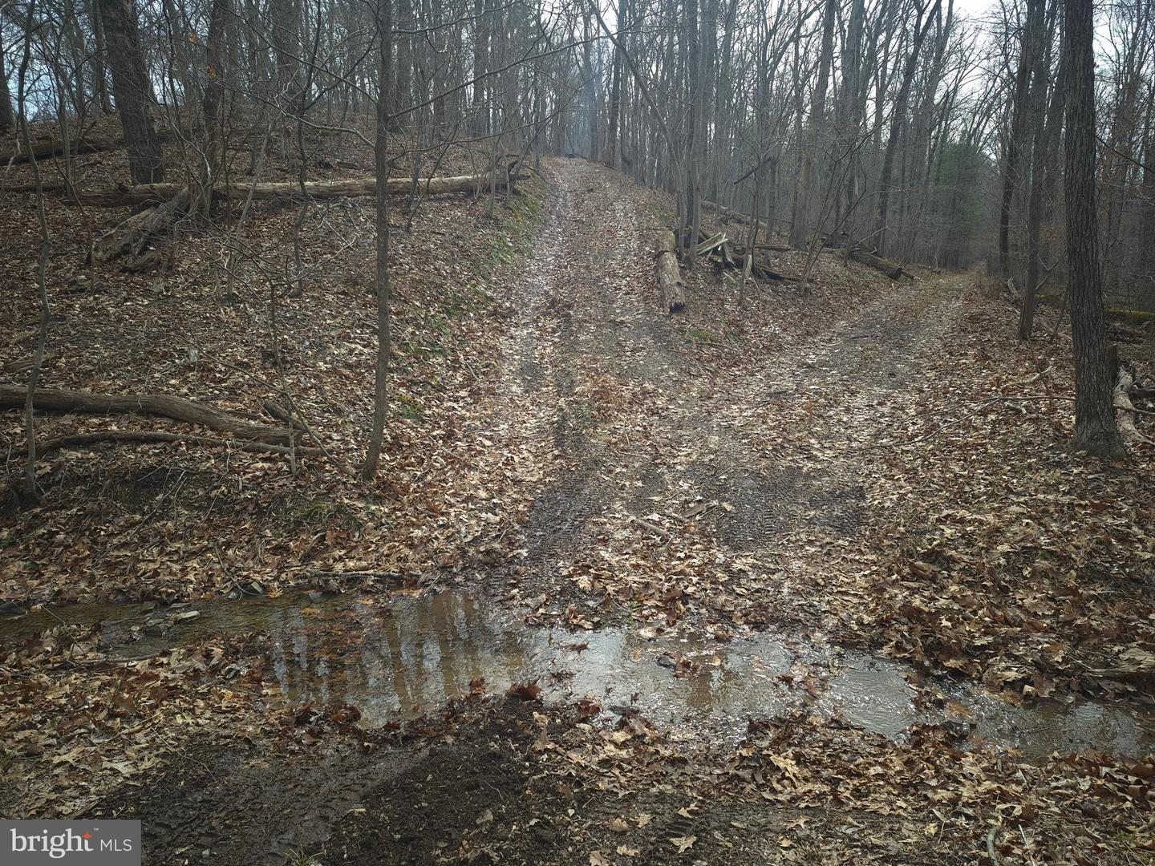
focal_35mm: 23
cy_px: 433
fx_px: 767
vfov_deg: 58.9
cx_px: 578
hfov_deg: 73.9
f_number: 1.8
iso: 25
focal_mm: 5.4
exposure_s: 1/243
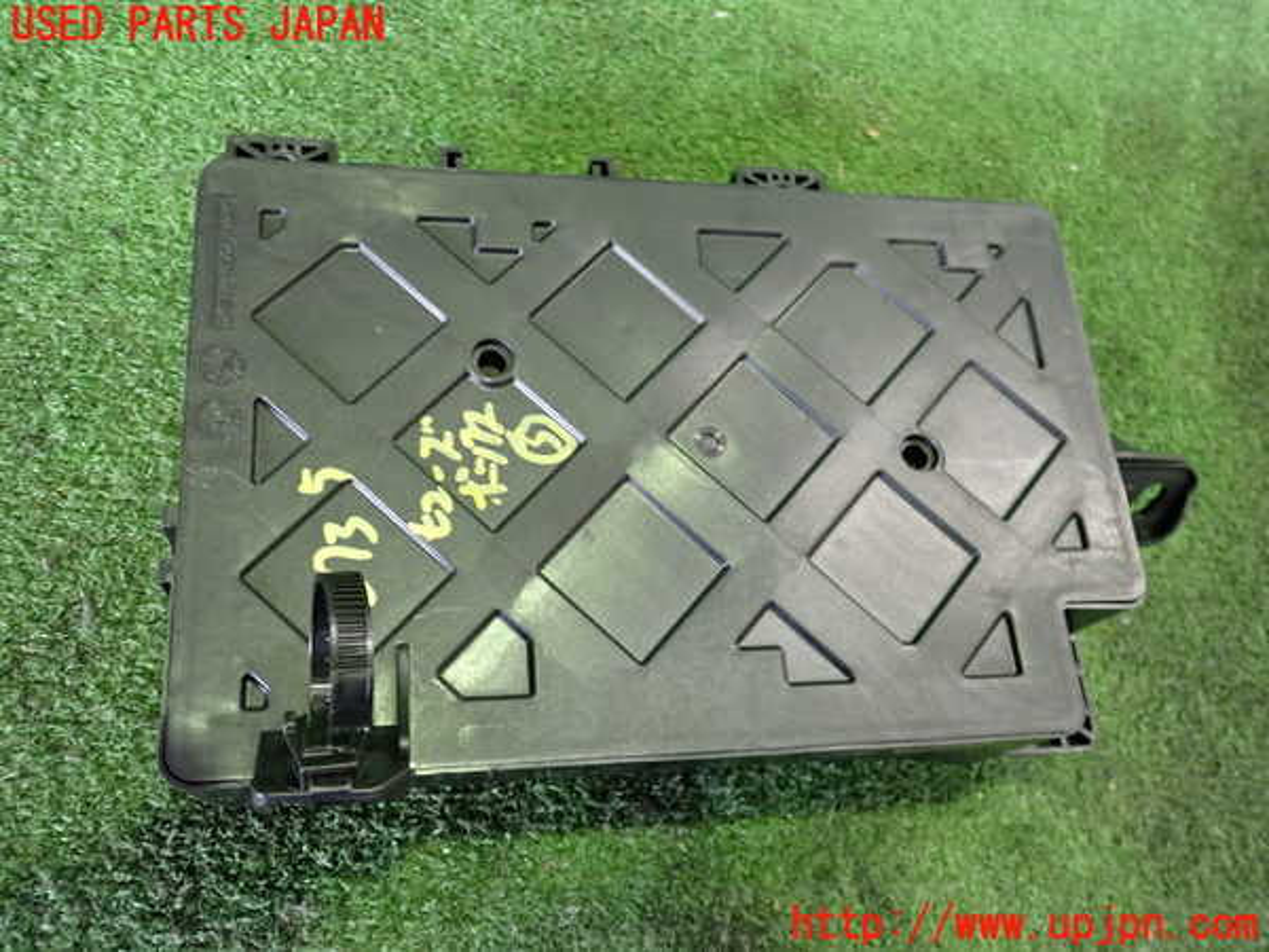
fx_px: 1100
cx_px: 634
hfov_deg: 60.0
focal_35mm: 30
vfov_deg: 46.8
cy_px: 476
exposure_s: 1/30
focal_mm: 5.4
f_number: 2.3
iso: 640
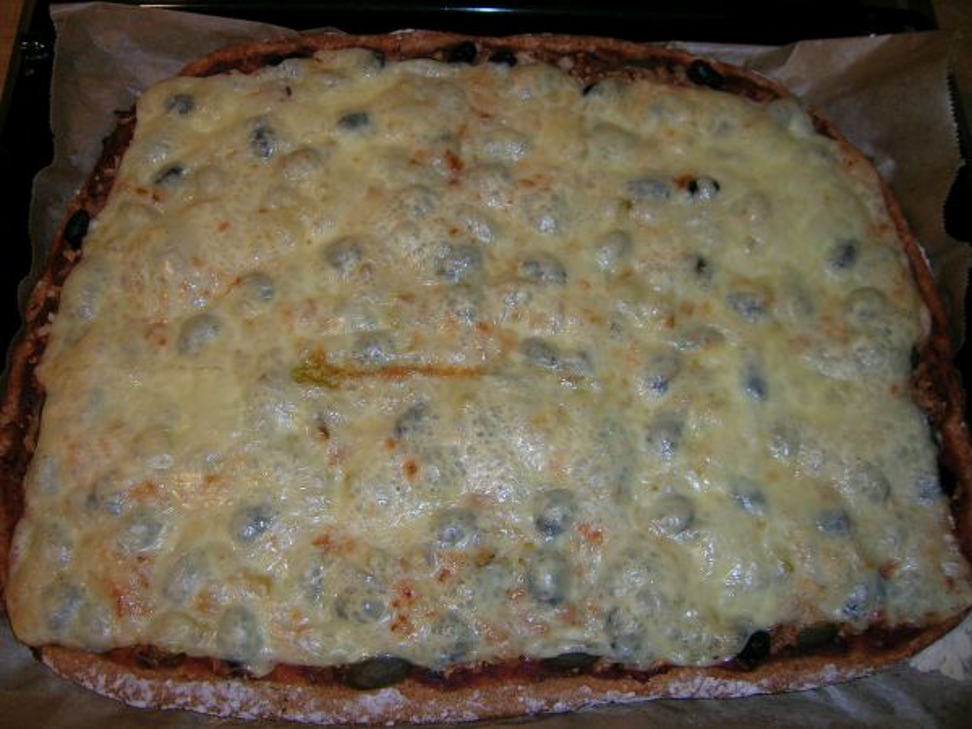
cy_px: 364
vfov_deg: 40.7
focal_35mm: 35
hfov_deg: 52.6
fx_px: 983
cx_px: 486
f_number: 2.8
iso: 50
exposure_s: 1/60.1
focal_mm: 5.4
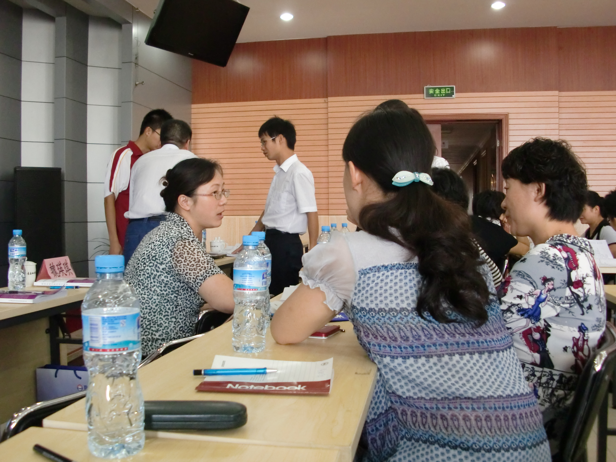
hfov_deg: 51.4
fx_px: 641
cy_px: 231
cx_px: 308
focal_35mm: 36
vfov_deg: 39.7
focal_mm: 6.3
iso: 500
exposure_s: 1/60
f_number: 2.8
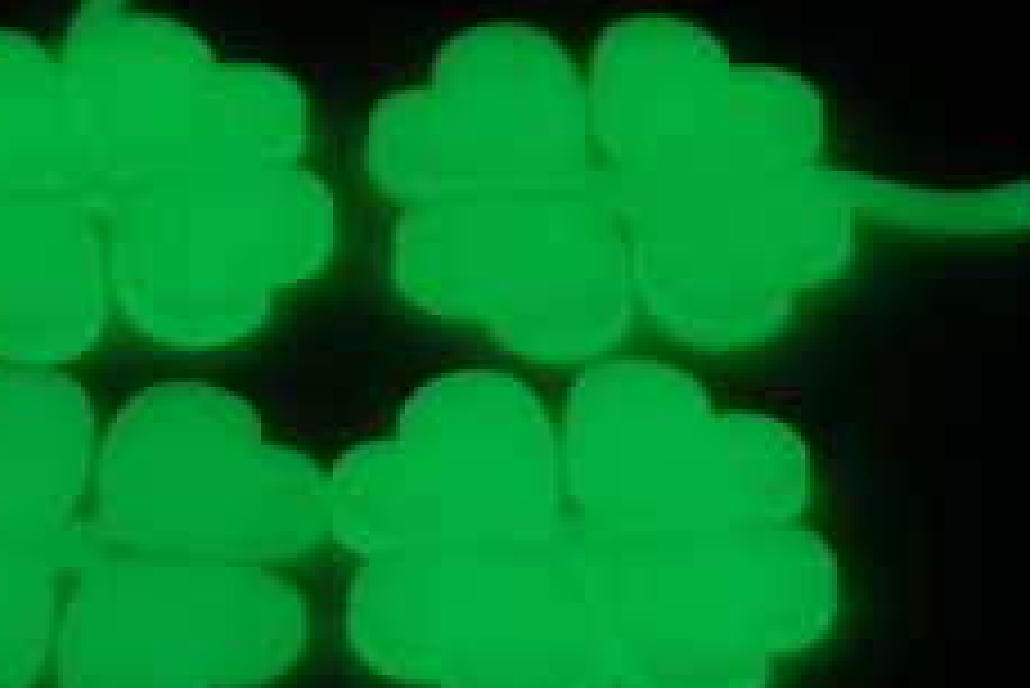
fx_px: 8245
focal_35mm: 288
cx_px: 270
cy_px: 380
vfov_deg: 4.8
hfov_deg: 7.1
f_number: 5.6
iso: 3200
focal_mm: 88.2
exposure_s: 1/20
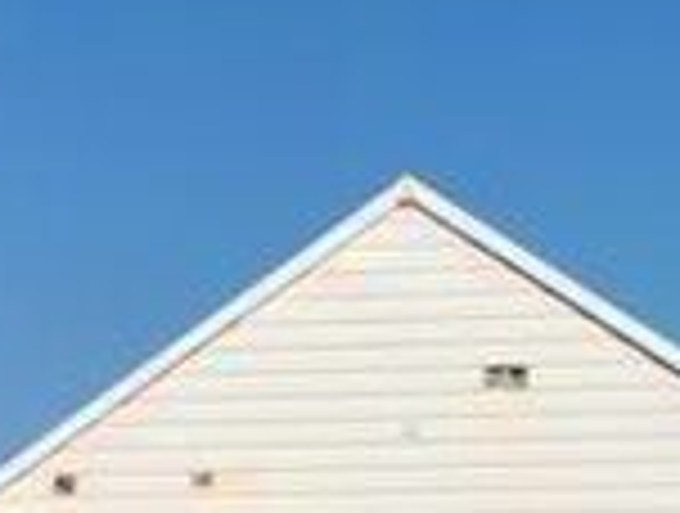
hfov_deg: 14.6
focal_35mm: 134
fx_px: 2639
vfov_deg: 10.5
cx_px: 500
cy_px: 920
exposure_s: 1/2079
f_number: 2.2
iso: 25
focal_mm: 4.15
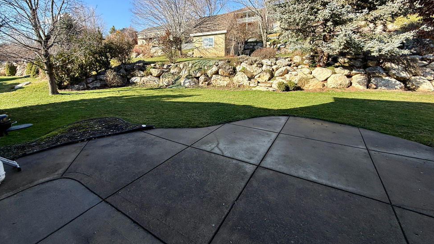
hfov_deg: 99.3
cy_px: 90
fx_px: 184
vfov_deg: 66.0
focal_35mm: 16
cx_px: 210
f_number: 2.2
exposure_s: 1/751
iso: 50
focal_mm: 2.22
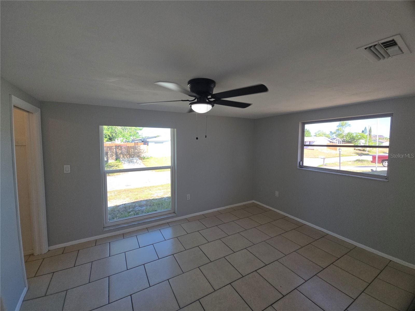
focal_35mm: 13
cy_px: 156
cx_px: 208
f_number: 2.2
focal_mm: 2.2
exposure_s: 1/191
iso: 50
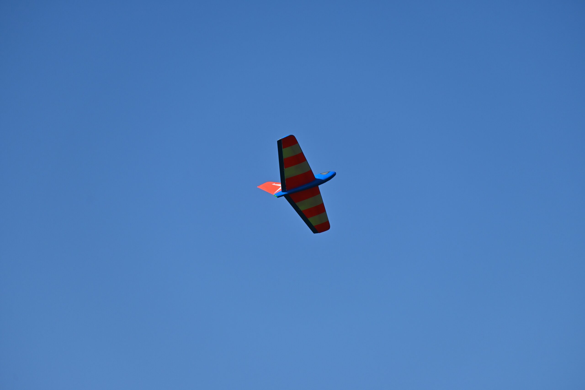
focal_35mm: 375
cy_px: 195
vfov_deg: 3.7
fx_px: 6094
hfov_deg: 5.5
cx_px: 292
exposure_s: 1/1000
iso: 200
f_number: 8
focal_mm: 250
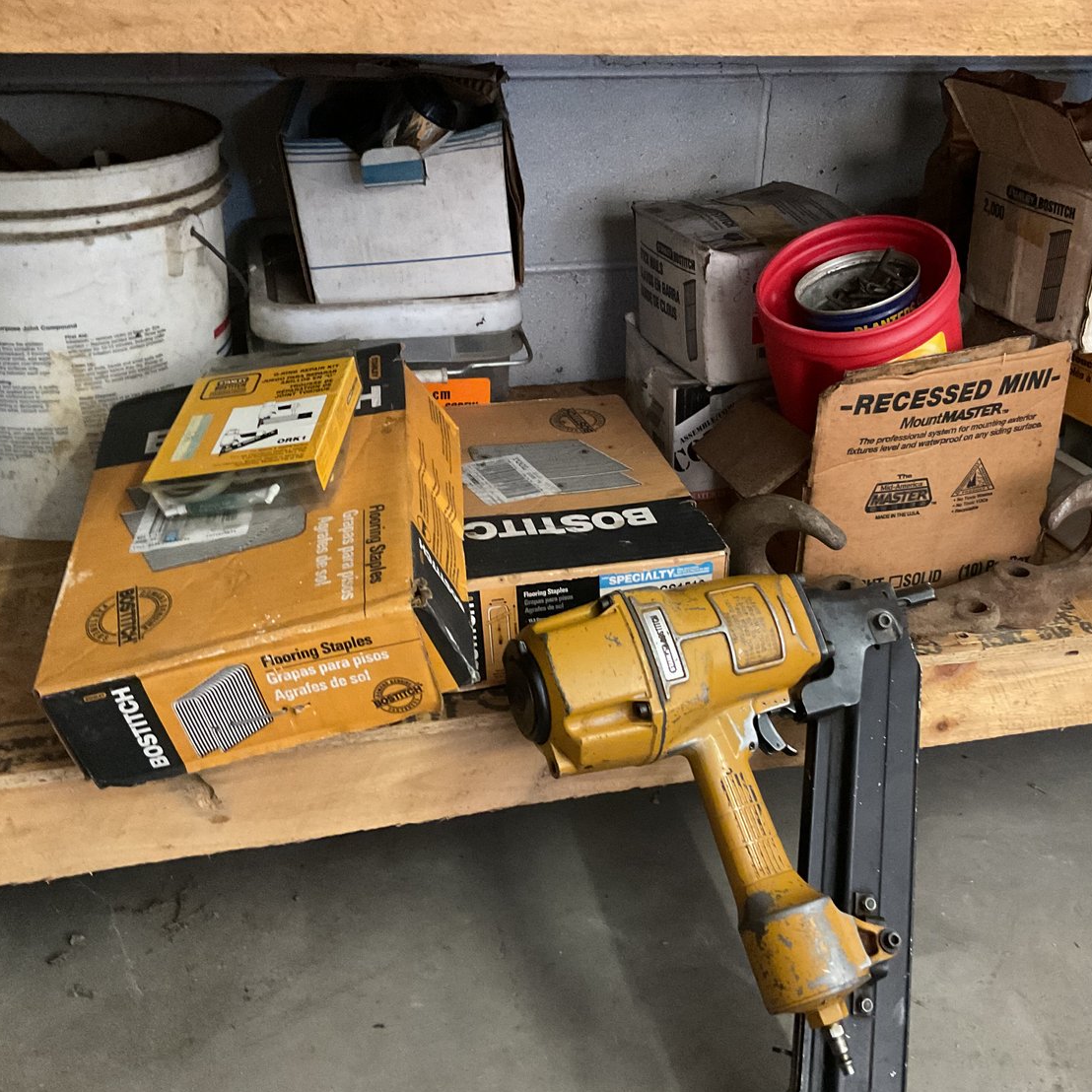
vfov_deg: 47.2
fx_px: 1249
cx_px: 630
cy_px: 558
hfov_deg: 47.1
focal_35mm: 35
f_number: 1.8
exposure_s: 1/30
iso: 500
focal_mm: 3
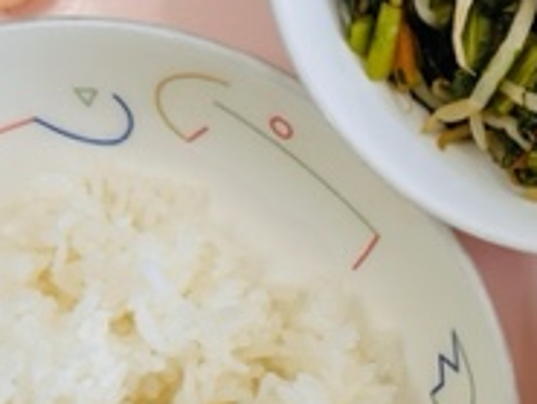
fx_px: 1288
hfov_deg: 22.9
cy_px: 270
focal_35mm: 83
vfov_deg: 17.8
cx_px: 499
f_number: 1.78
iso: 100
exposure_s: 1/215
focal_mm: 6.86
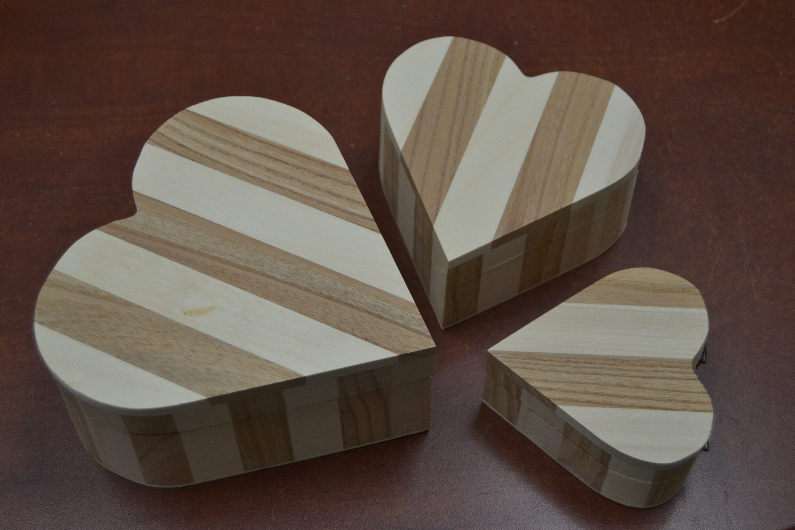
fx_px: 1259
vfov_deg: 23.8
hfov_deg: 35.1
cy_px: 265
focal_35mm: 57
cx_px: 398
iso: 450
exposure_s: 1/60
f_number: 4.8
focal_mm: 38
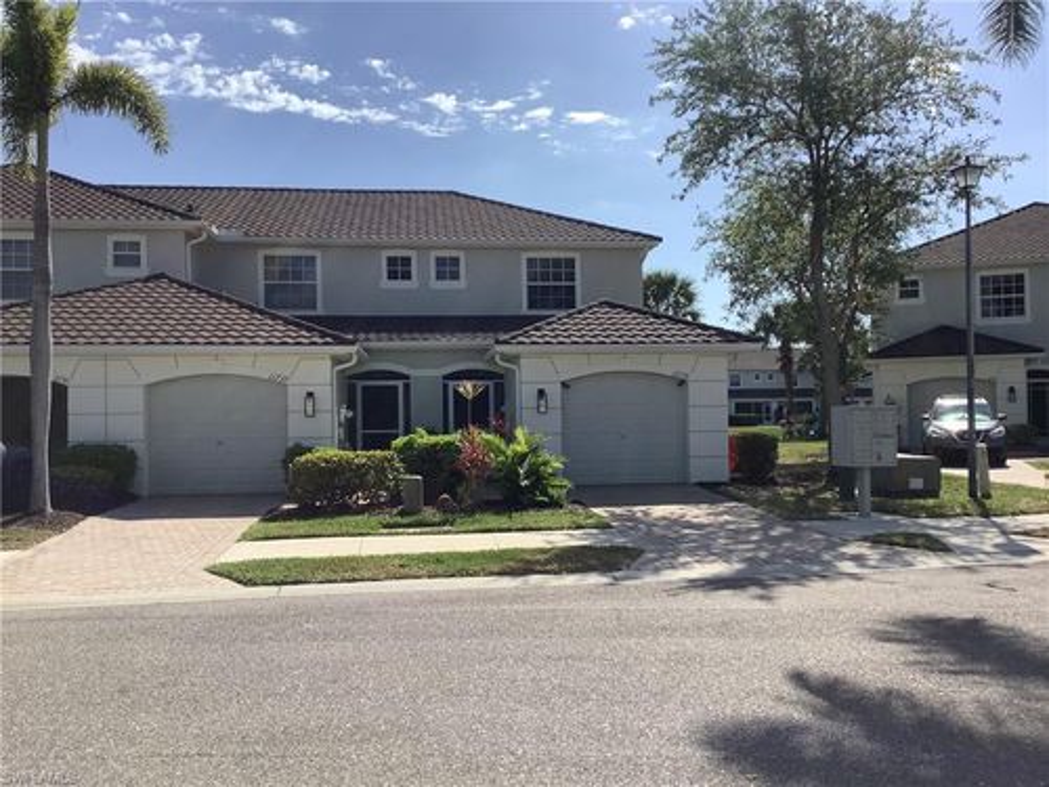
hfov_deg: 58.4
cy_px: 394
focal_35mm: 31
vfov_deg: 45.4
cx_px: 524
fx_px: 939
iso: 25
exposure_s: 1/1894
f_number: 2.4
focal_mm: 3.3
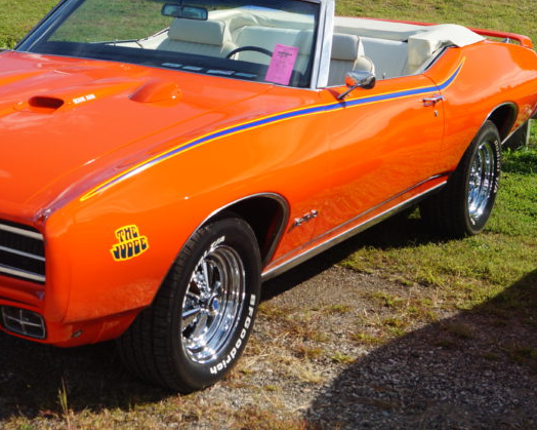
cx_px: 87
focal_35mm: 66
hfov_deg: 28.0
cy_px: 131
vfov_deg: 23.0
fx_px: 1049
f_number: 8
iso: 100
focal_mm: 24
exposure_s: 1/125
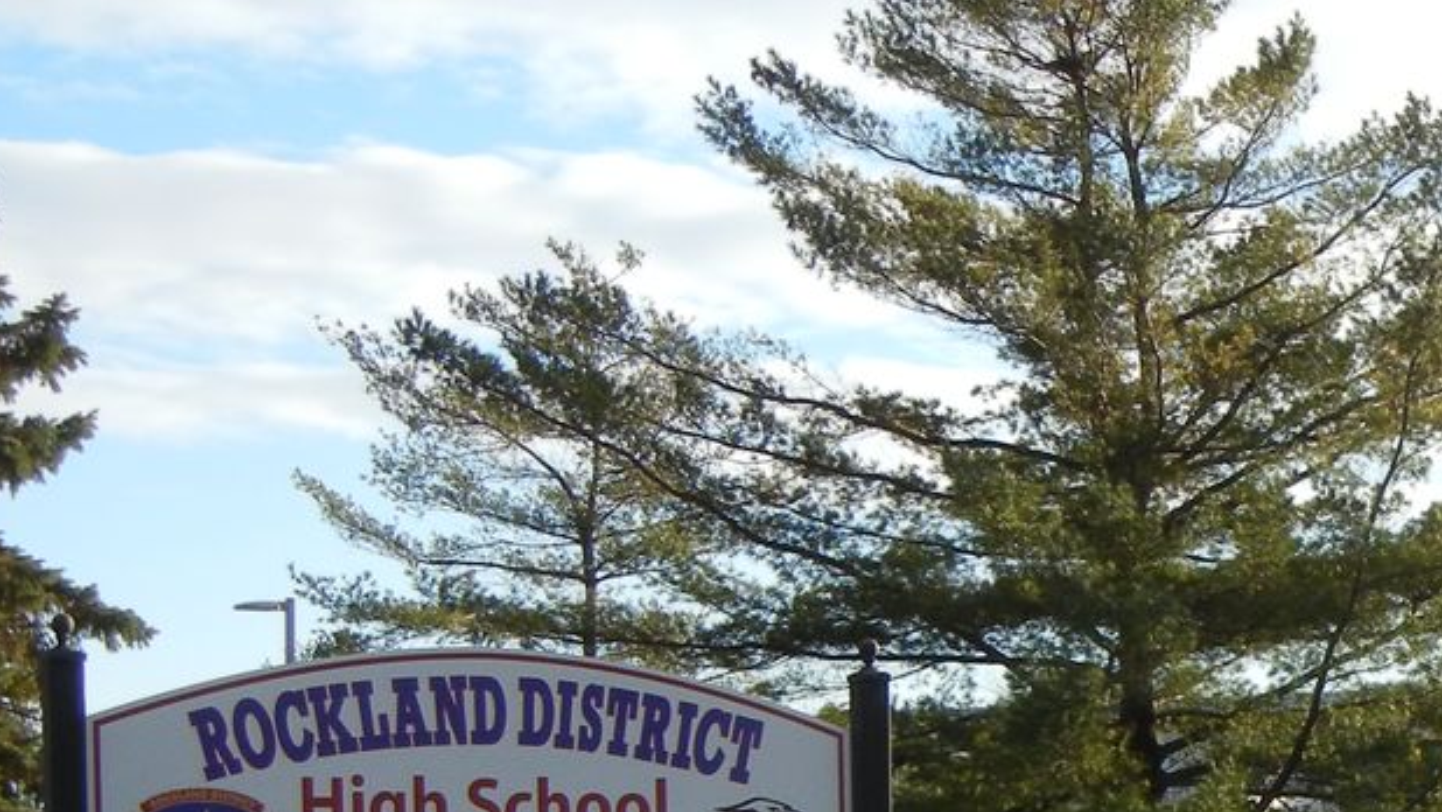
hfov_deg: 18.9
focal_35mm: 110
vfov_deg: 10.8
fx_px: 4207
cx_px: 1482
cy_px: 987
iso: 160
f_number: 3.7
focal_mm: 7.1
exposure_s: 1/638
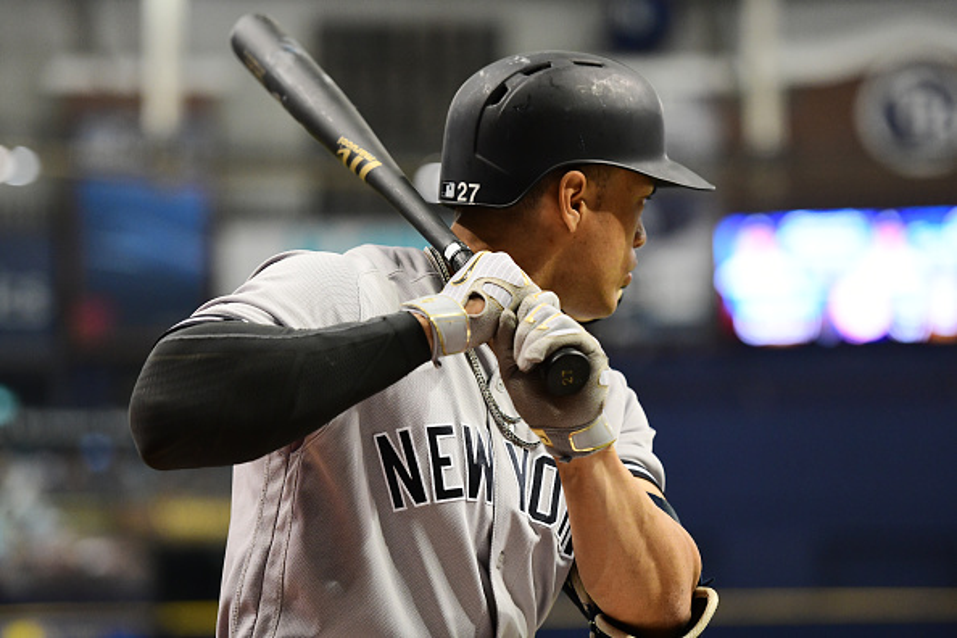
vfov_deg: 10.2
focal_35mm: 135
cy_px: 319
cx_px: 478
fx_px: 3588
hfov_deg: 15.2
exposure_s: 1/1600
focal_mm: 135
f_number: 3.2
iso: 3200
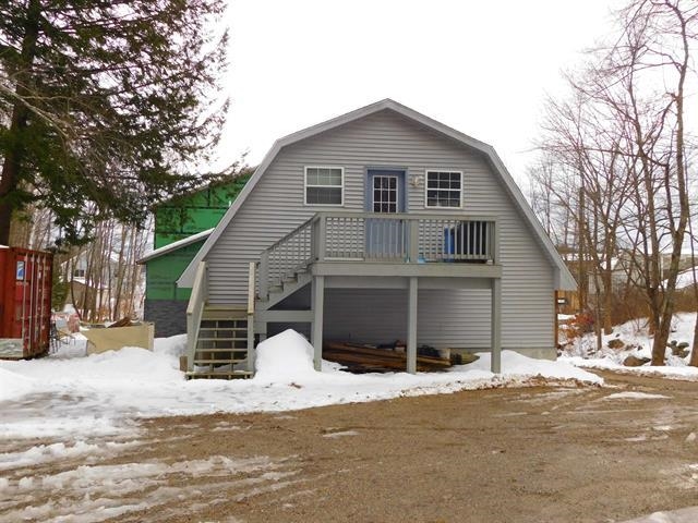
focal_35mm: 30
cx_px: 349
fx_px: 605
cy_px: 262
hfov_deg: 60.0
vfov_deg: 46.8
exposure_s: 1/400
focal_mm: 5.3
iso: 125
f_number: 3.2
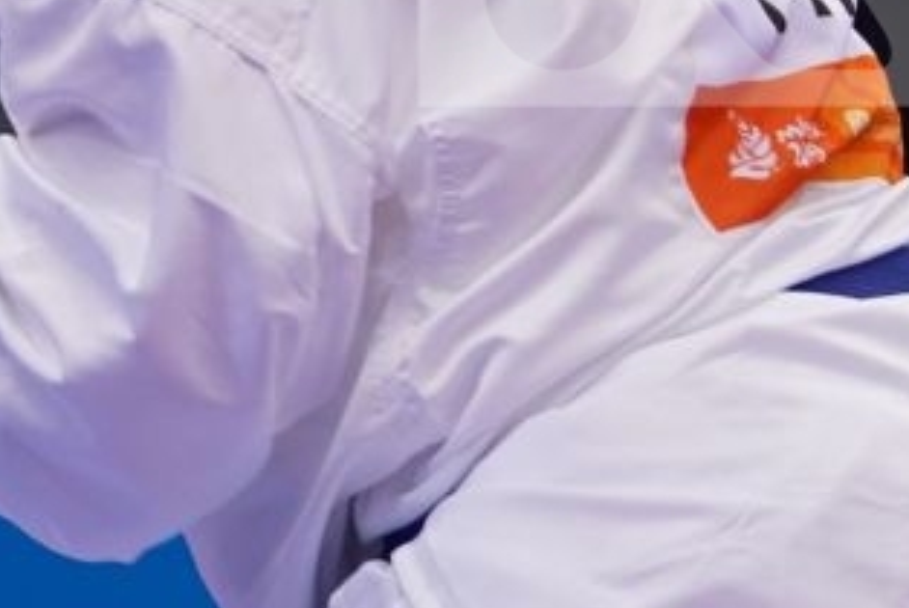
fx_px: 28659
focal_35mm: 1134
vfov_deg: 1.2
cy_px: -156
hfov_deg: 1.8
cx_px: -292
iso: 1000
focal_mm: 198
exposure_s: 1/1000
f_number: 2.8
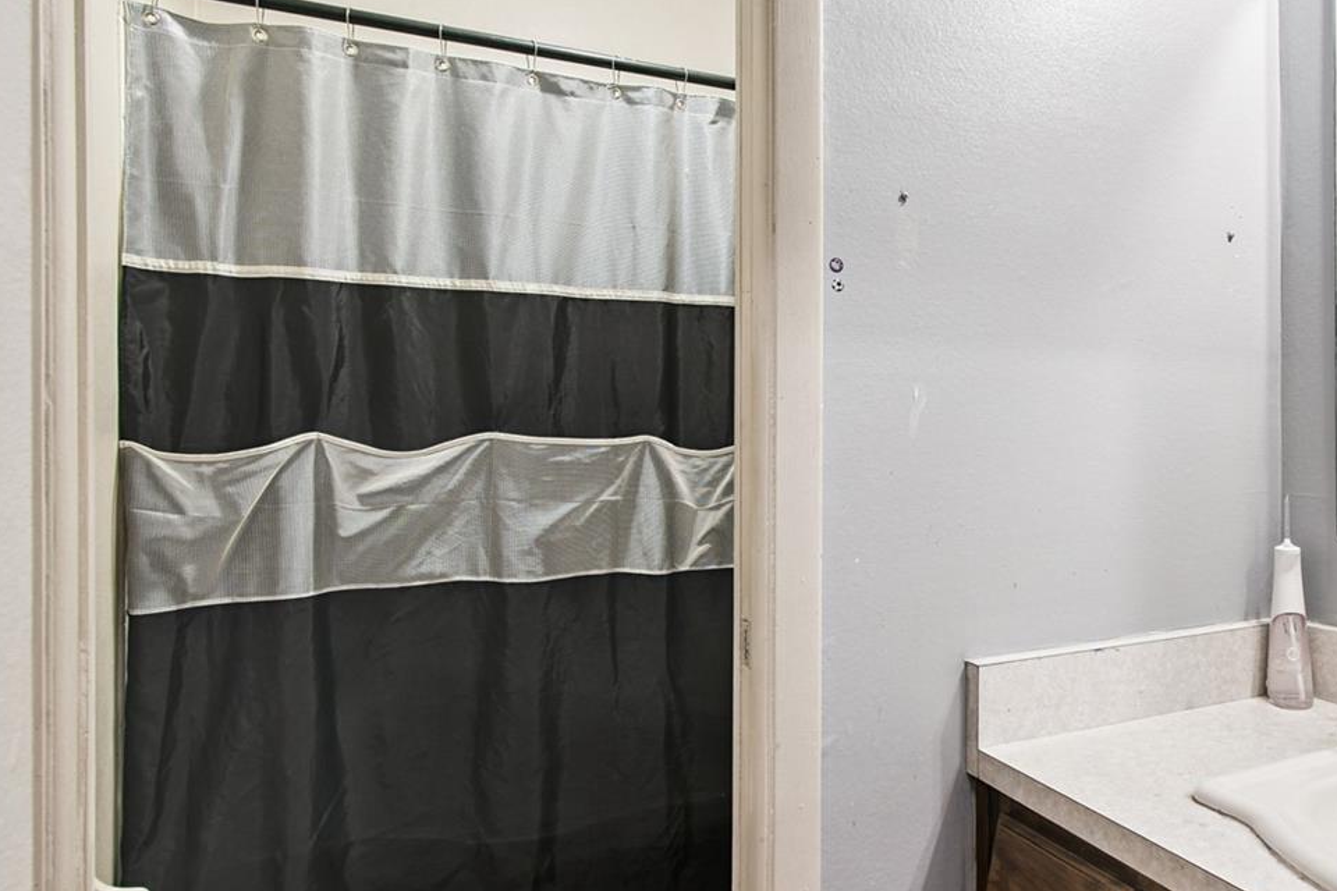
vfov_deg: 51.2
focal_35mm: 25
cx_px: 987
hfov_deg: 67.4
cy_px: 487
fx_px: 928
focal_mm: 10
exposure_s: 1.3
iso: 100
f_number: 7.1
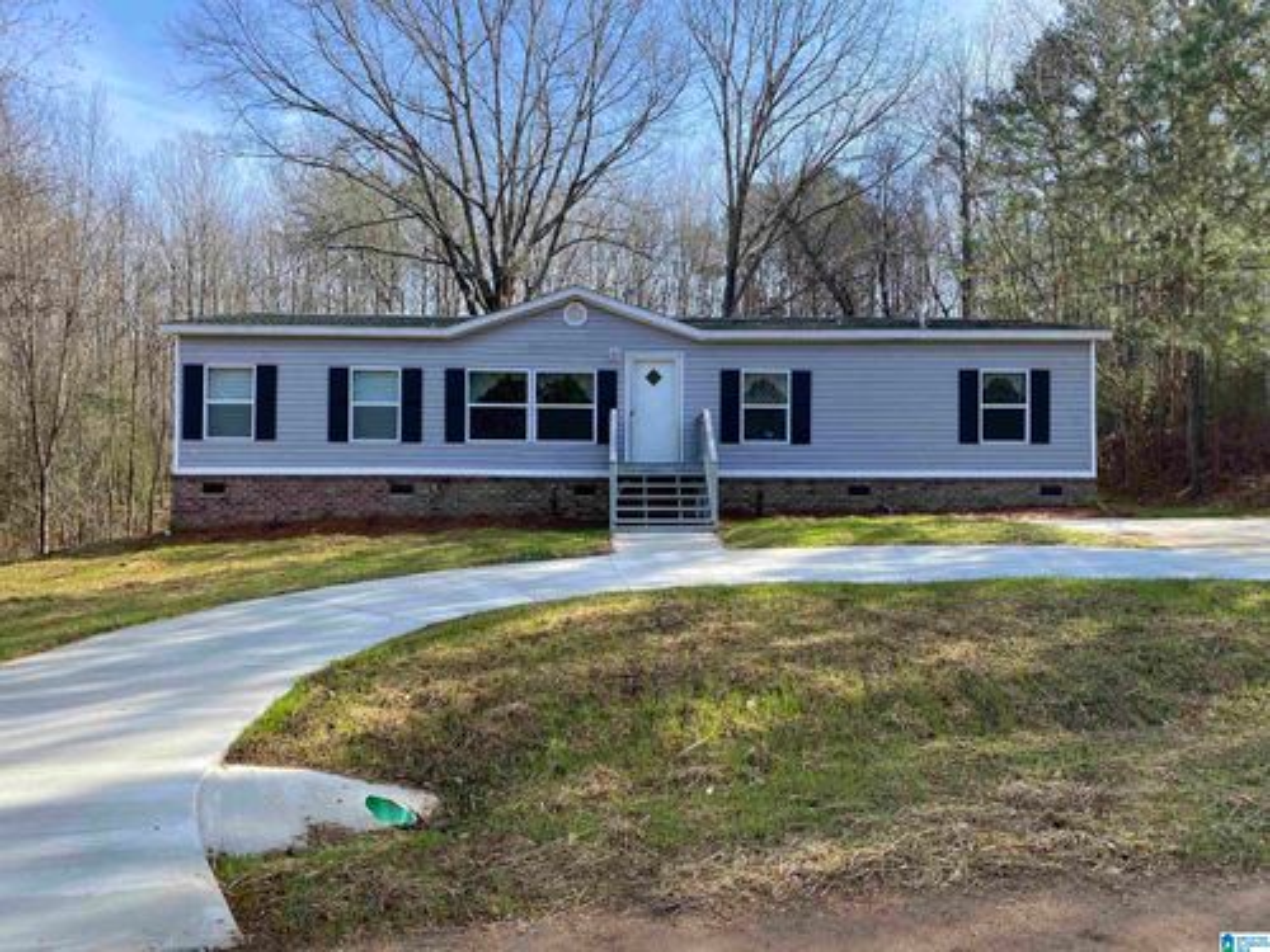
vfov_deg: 53.1
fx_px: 954
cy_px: 476
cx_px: 635
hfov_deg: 67.3
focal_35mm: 26
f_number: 1.8
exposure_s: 1/810
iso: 32
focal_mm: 4.25
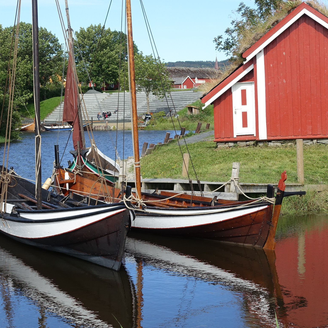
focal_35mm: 83
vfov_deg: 20.9
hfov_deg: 20.9
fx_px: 890
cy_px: 152
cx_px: 126
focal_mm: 20.25
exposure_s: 1/400
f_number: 5.6
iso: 125
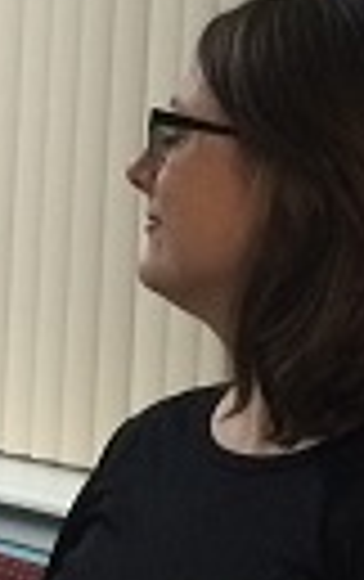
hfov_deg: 8.5
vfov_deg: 13.5
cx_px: 99
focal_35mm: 155
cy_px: 303
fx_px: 2452
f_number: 2.2
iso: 200
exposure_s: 1/30
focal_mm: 4.15
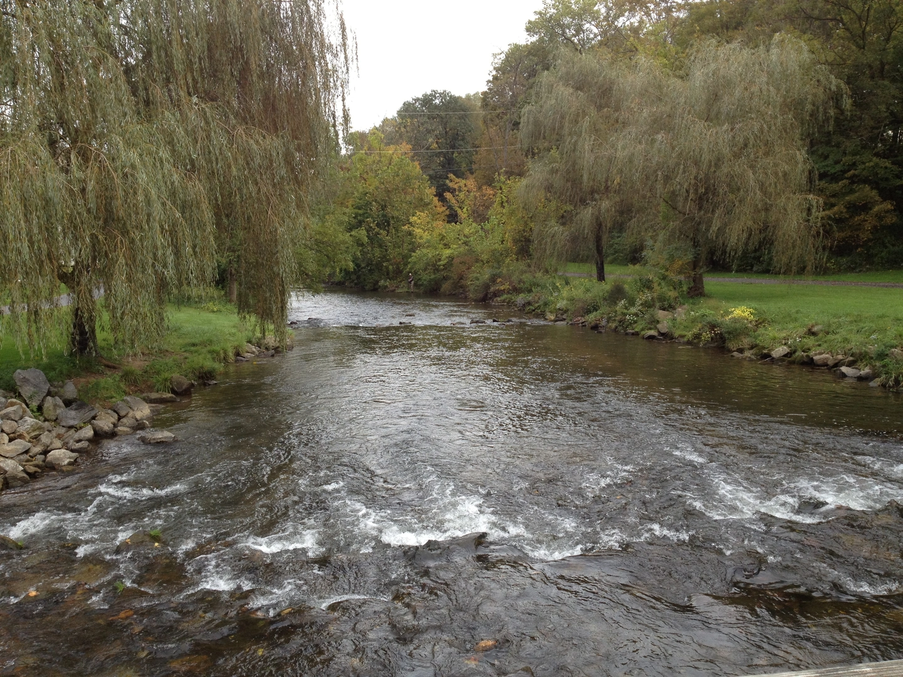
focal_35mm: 35
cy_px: 338
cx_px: 452
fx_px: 913
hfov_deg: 52.6
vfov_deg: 40.7
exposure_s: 1/356
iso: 50
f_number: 2.4
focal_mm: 4.28
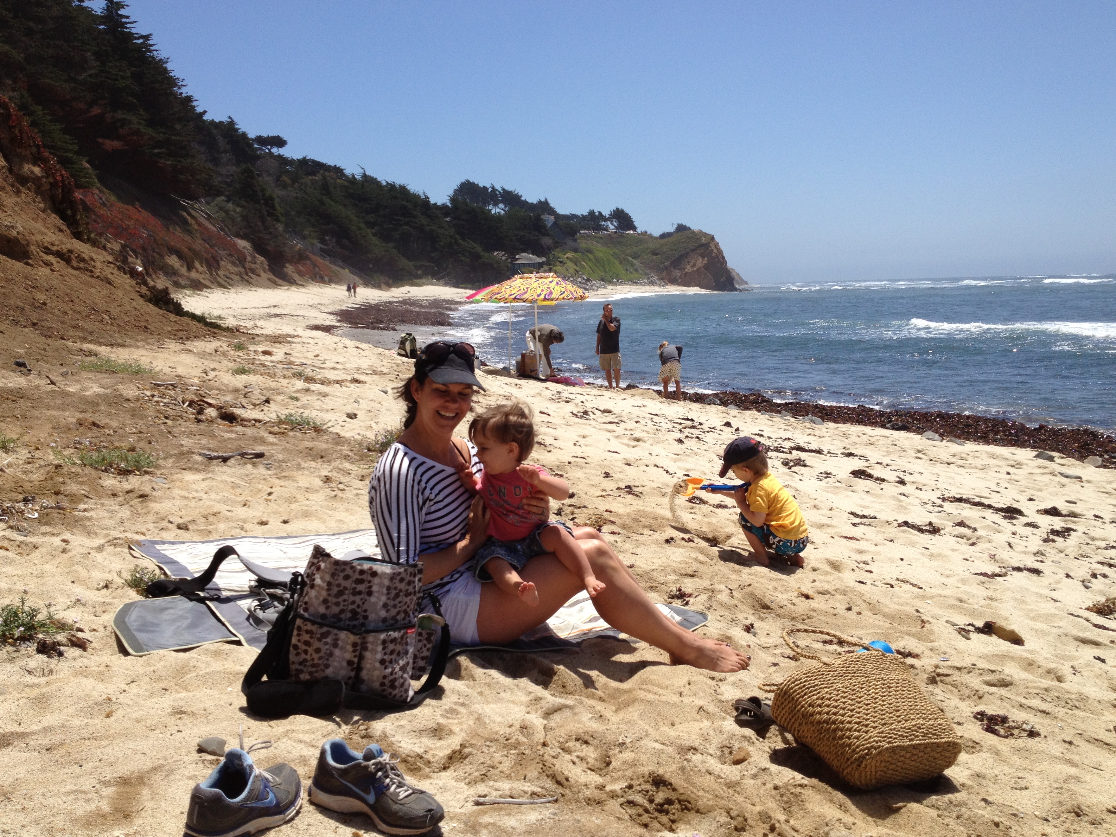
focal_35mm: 36
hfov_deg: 51.3
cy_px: 423
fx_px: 1161
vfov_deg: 39.7
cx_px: 568
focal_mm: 4.28
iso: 64
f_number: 2.4
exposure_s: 1/2632
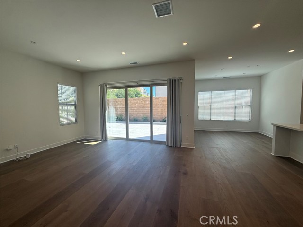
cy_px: 114
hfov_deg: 102.1
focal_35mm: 14
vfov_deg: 85.7
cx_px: 152
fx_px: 123
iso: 64
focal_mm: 2.22
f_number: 2.2
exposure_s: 1/393
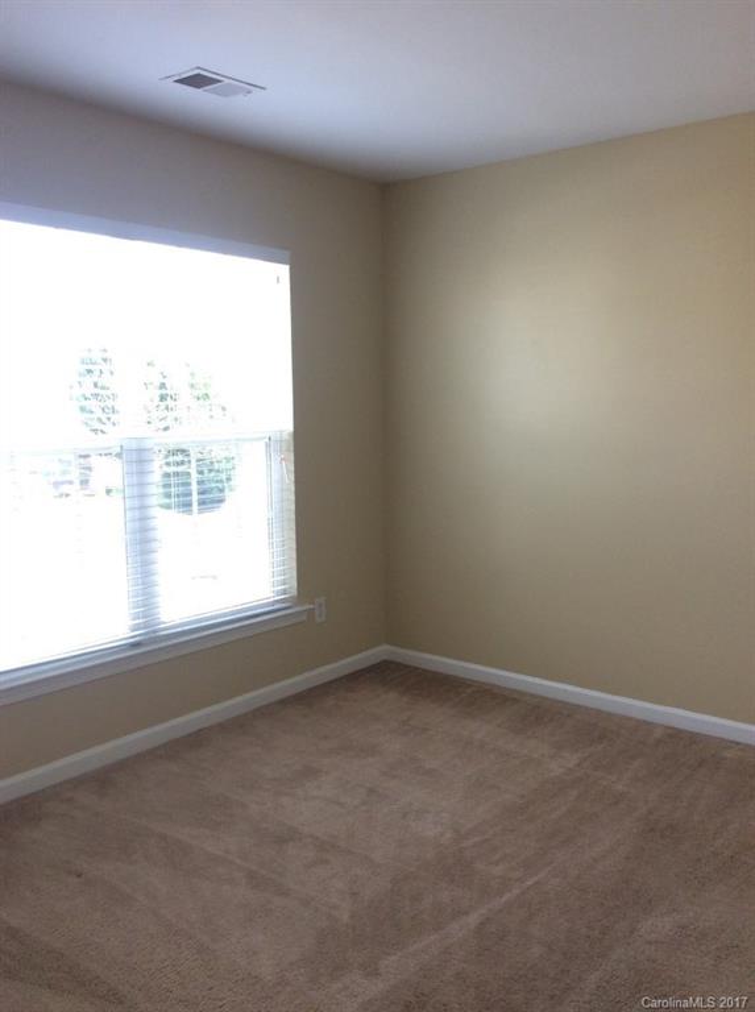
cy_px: 506
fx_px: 934
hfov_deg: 44.0
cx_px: 378
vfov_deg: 56.9
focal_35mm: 32
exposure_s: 1/50
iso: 50
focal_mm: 3.3
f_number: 2.4
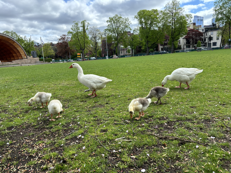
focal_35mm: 26
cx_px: 116
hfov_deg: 67.3
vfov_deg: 53.1
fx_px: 174
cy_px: 86
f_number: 1.6
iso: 50
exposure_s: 1/1190
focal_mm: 5.96
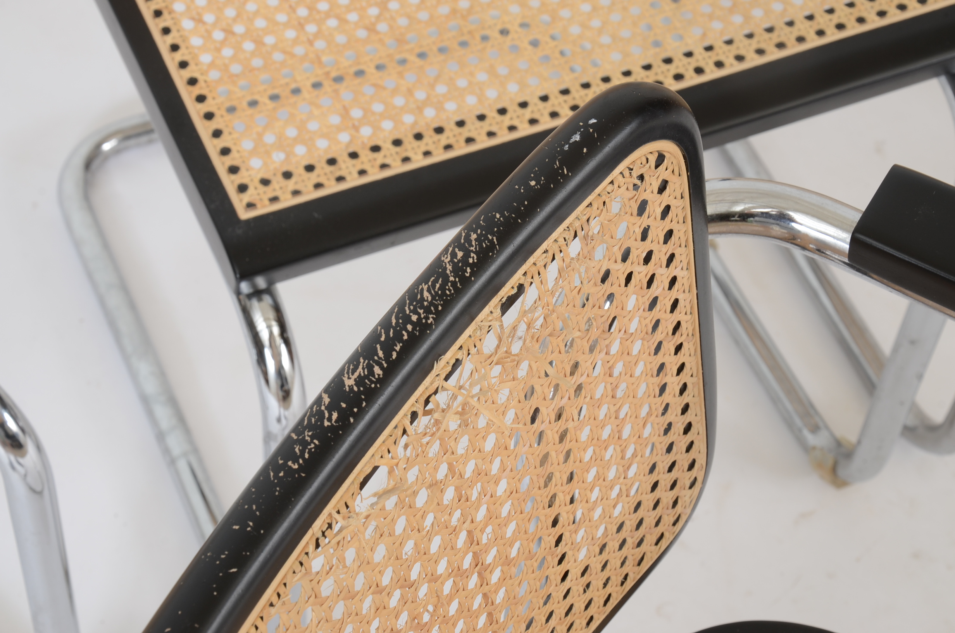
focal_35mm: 87
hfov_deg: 23.4
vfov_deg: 15.6
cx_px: 478
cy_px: 316
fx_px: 2303
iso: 160
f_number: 13
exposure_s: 1/100
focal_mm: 58
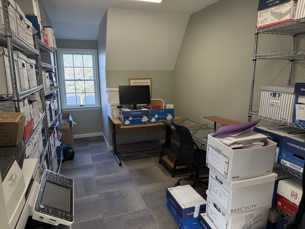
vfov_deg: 56.8
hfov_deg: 71.6
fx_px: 211
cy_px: 114
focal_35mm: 24
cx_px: 152
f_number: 1.78
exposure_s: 1/224
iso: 200
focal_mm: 6.76
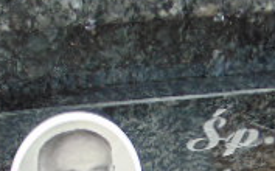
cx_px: 129
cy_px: 288
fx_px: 718
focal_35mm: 96
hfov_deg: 21.7
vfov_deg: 12.6
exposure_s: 1/30
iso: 80
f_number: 3
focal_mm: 4.5
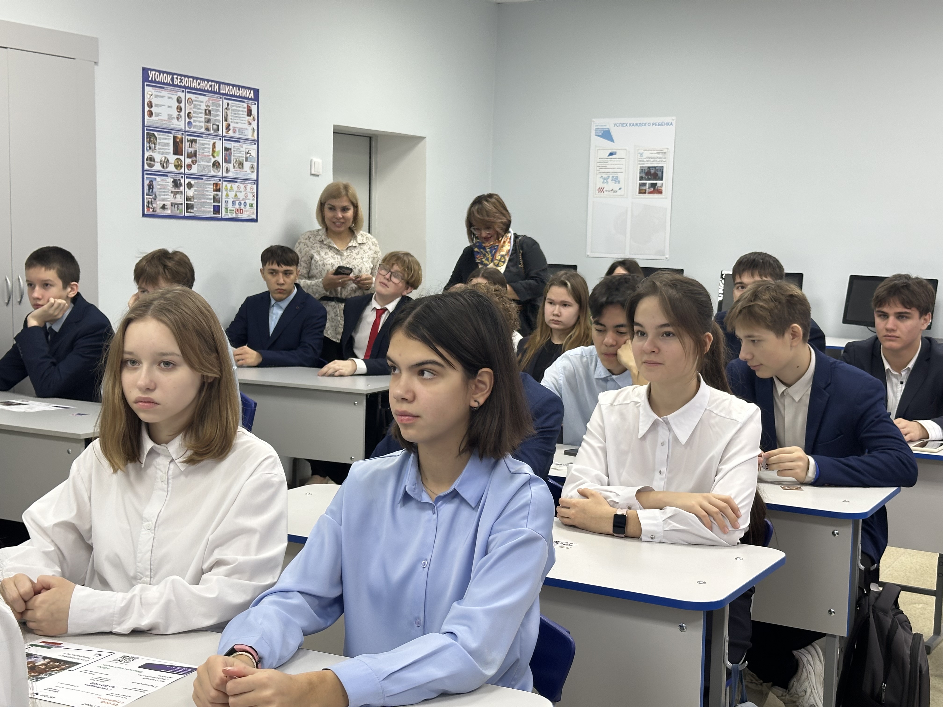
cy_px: 354
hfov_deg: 39.7
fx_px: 1308
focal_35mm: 48
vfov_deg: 30.3
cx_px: 472
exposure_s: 1/50
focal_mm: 6.86
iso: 80
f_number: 1.78
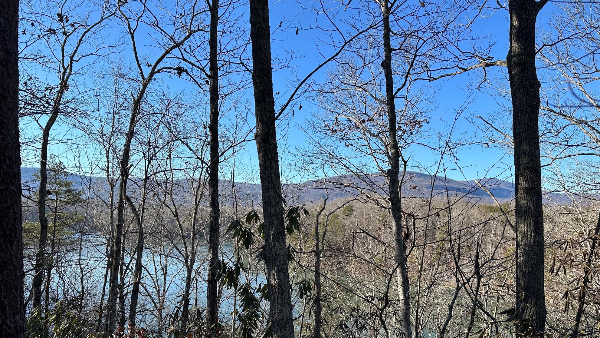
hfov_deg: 69.8
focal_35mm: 27
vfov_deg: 42.6
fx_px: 430
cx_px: 309
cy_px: 210
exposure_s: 1/2252
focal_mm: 6.86
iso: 80
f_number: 1.78
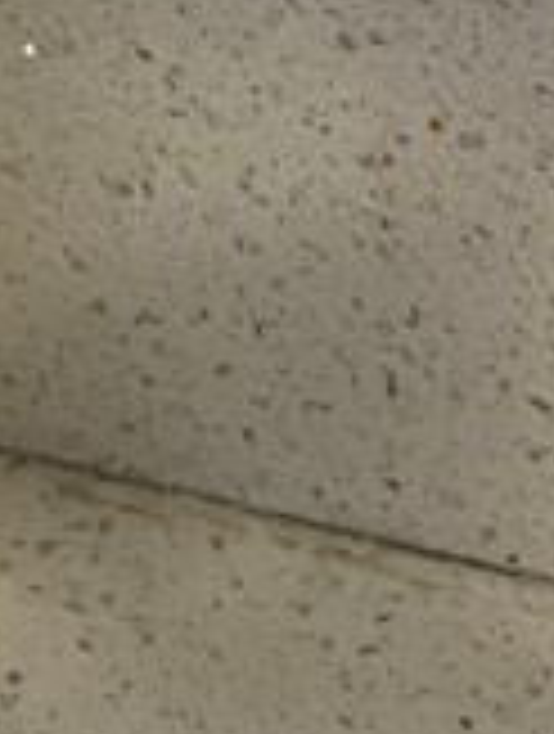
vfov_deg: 10.8
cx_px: -477
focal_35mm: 163
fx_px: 3465
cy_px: -820
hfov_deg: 8.7
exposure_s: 1/120
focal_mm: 5.7
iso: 125
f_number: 1.5
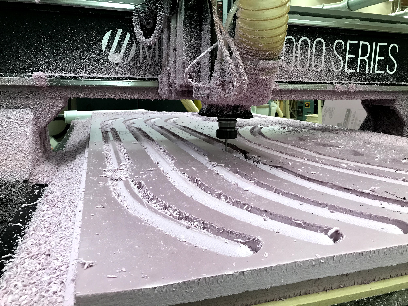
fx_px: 330
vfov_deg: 49.7
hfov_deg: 63.4
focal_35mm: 28
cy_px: 153
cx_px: 204
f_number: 1.8
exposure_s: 1/17
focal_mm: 3.99
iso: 40
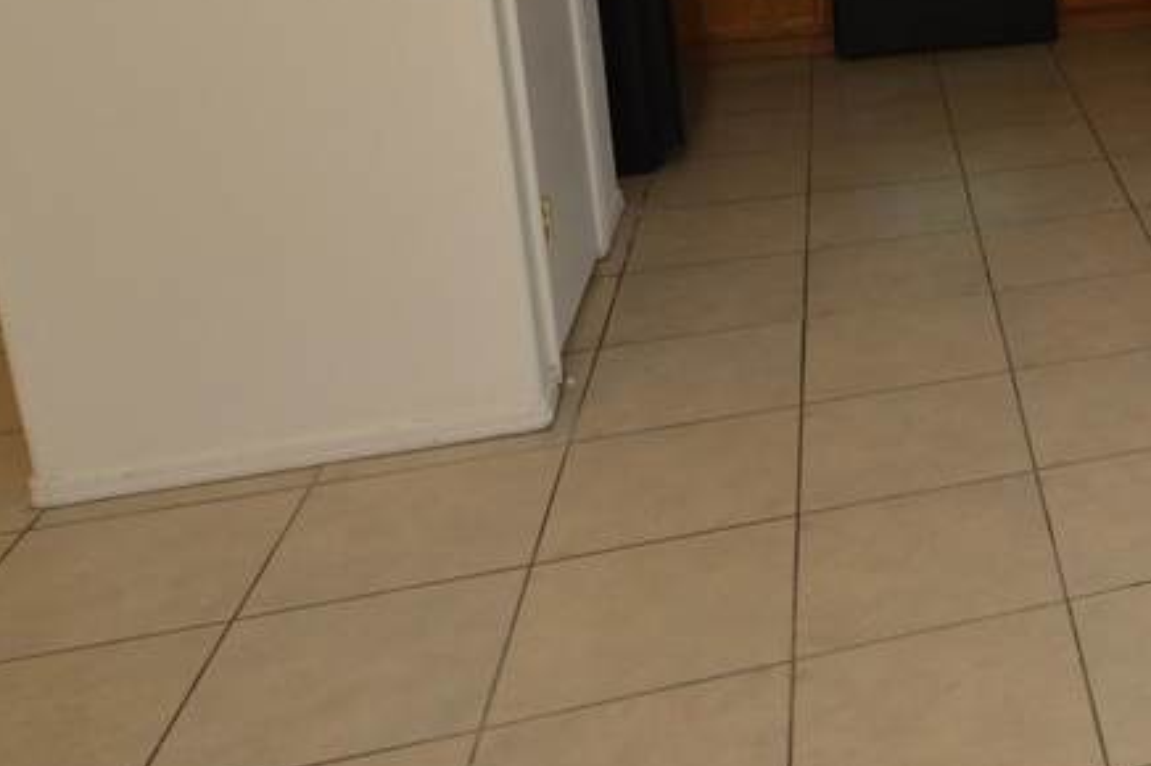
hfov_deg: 33.5
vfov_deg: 28.0
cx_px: 1468
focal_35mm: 44
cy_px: -57
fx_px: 1406
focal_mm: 10
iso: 220
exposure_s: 1/125
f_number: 5.6
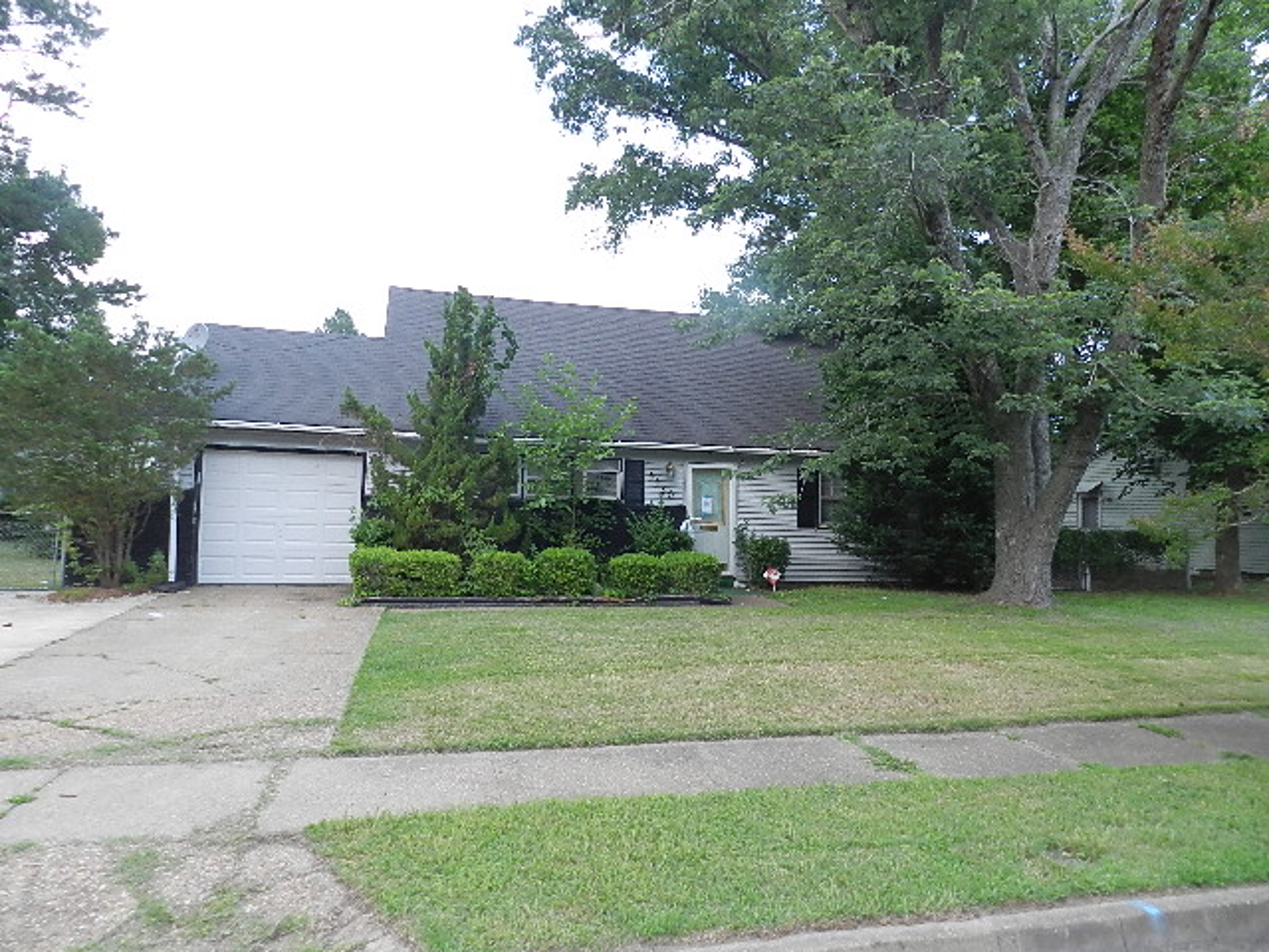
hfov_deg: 73.9
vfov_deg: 58.9
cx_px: 634
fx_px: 843
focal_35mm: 23
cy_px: 476
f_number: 3.4
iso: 160
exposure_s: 1/40
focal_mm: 4
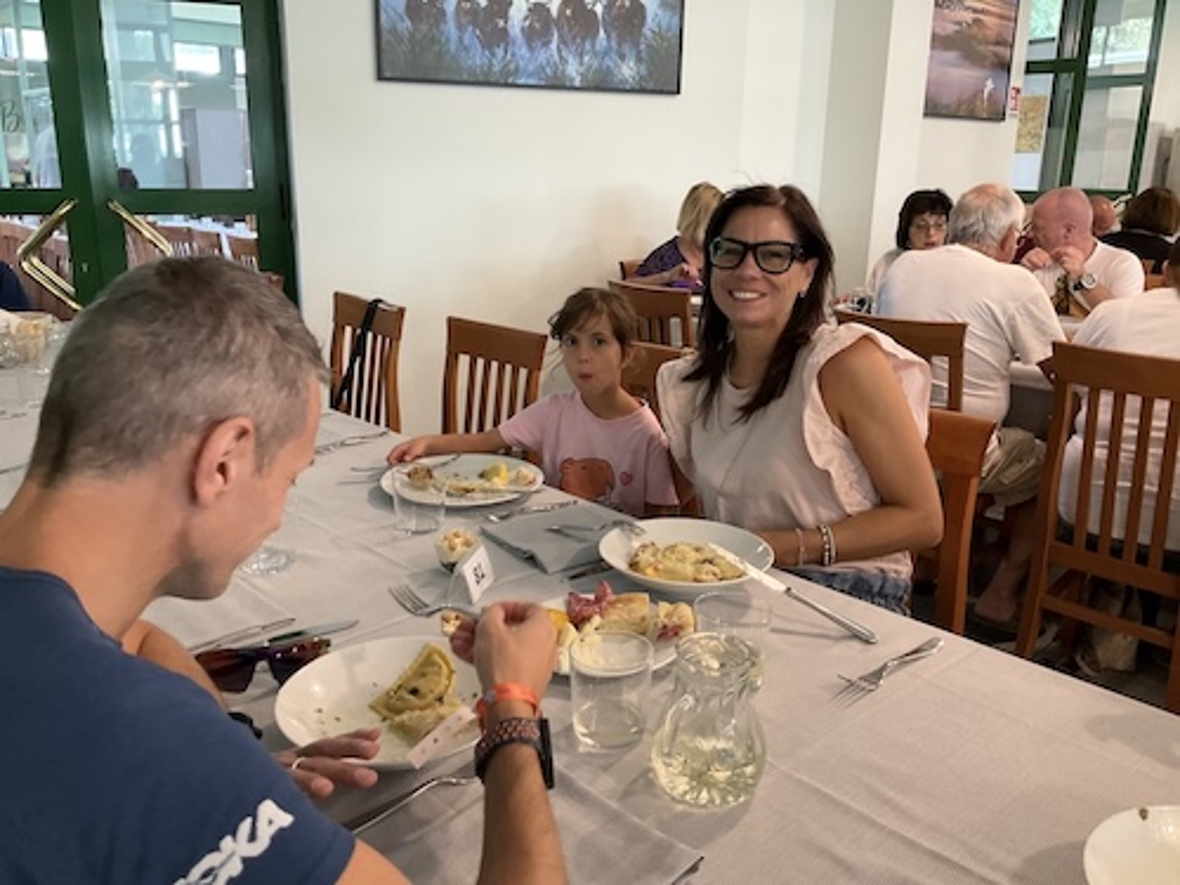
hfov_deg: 61.7
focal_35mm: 29
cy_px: 442
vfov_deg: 48.2
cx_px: 590
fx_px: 989
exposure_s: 1/50
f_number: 1.8
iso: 125
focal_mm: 3
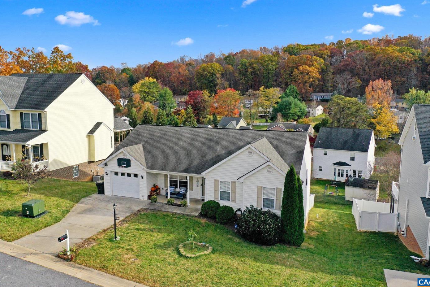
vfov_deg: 45.0
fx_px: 346
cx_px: 219
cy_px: 141
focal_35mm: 29
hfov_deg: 63.6
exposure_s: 1/80
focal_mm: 10.26
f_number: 3.5
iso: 100
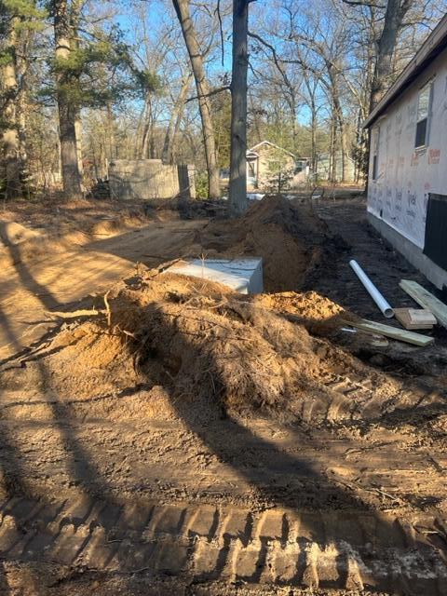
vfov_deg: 67.3
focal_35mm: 26
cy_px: 298
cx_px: 224
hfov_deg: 53.1
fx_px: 448
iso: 50
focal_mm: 5.7
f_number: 1.5
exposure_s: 1/539
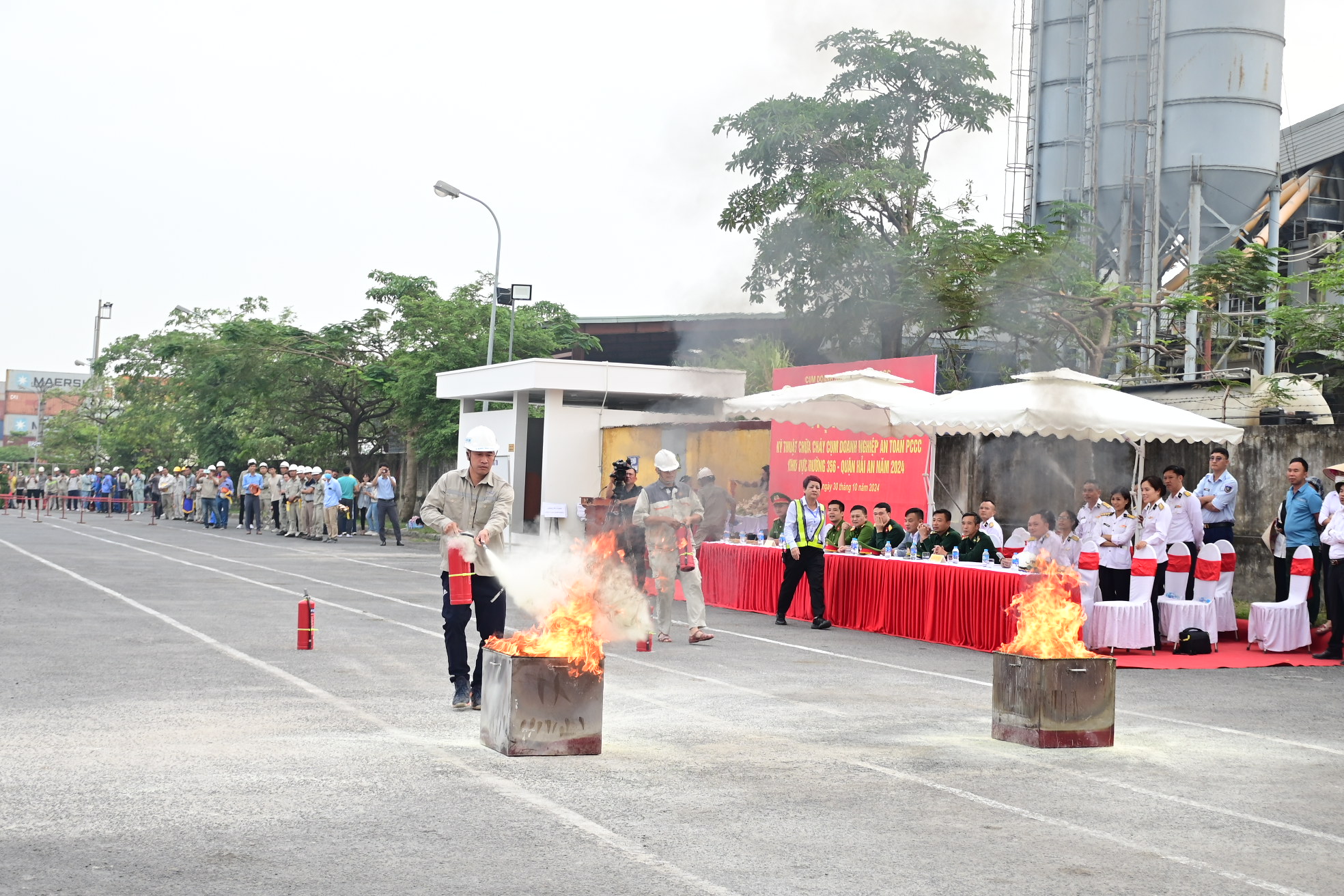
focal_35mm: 52
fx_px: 1941
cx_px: 672
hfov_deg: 38.2
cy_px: 448
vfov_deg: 26.0
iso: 200
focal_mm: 35
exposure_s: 1/200
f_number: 4.2
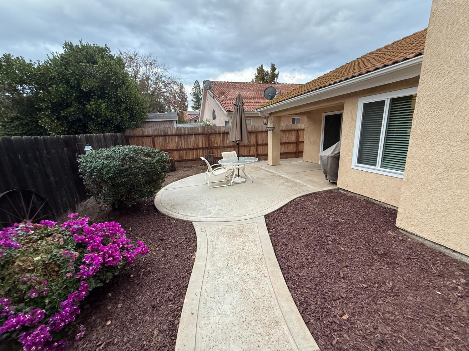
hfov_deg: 102.1
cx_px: 234
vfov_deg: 85.7
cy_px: 176
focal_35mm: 14
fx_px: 190
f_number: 2.2
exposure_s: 1/99
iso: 200
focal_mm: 2.22
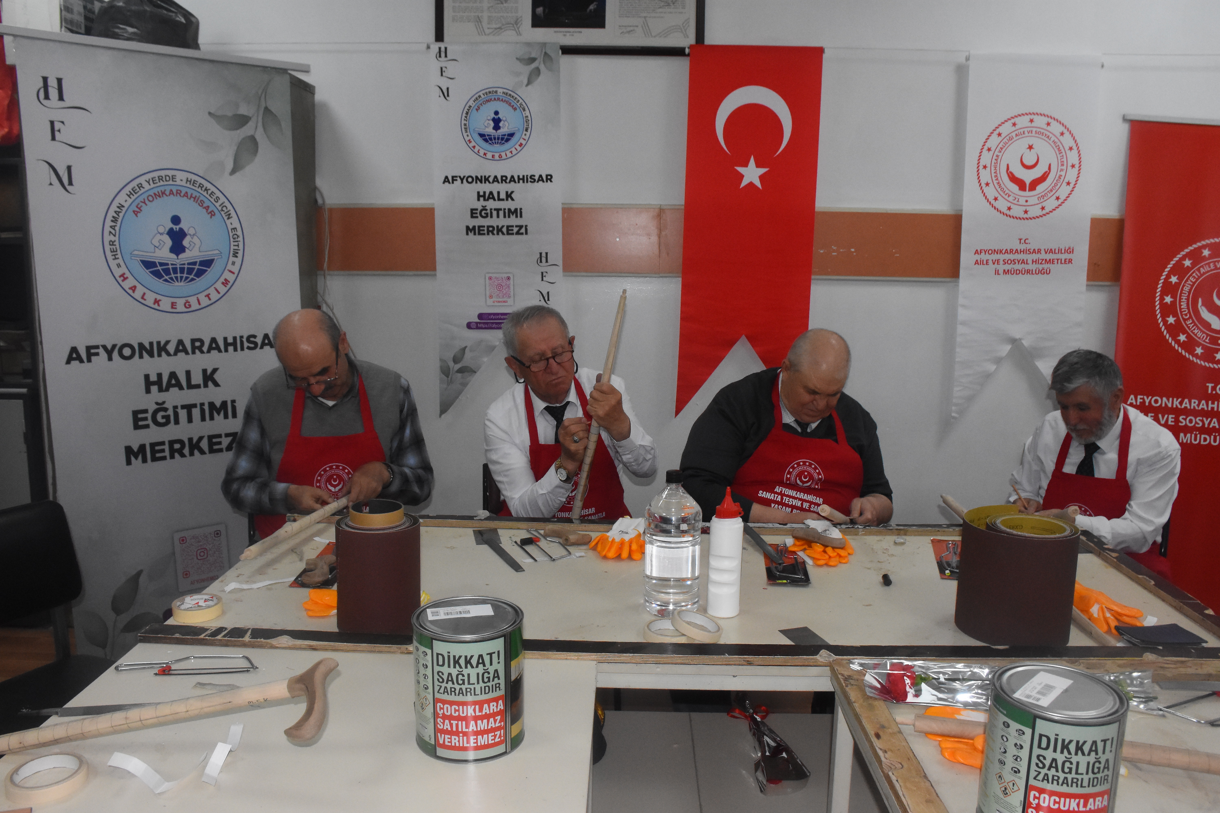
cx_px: 610
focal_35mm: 27
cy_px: 406
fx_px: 915
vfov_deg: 47.9
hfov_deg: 67.4
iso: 2500
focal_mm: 18
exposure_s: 1/250
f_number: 7.1
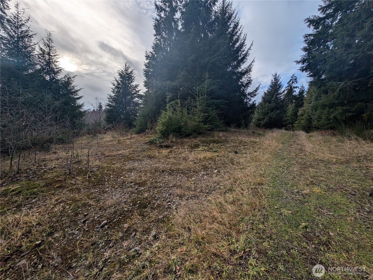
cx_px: 186
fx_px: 129
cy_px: 140
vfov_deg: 94.6
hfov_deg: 110.5
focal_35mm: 12
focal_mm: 2.23
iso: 29
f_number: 1.95
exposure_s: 1/1773
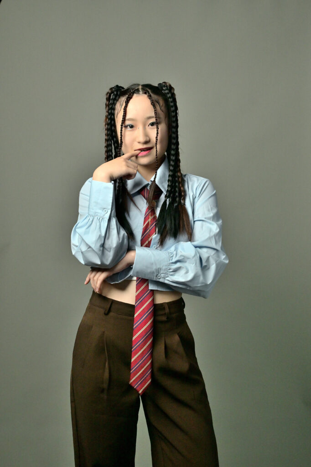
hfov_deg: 17.5
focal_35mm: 78
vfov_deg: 26.0
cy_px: 234
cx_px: 156
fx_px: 1011
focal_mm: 52
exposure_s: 1/100
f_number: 5.6
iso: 400
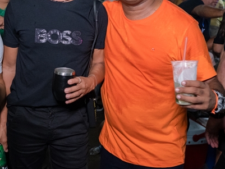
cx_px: 59
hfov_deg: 29.8
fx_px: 416
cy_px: 42
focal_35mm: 64
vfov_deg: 22.7
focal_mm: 24
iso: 2500
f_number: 2.8
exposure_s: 1/250
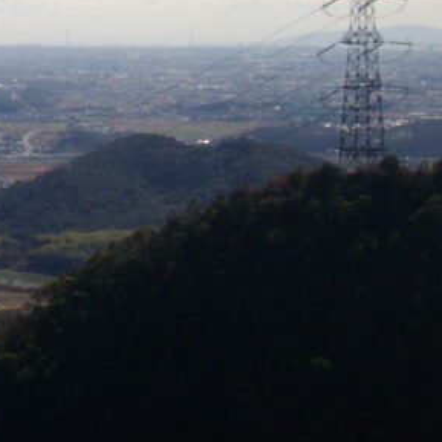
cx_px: -191
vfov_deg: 14.9
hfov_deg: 14.2
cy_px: 54
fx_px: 1676
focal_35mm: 116
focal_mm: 6.2
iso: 100
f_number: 5.6
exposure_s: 1/800
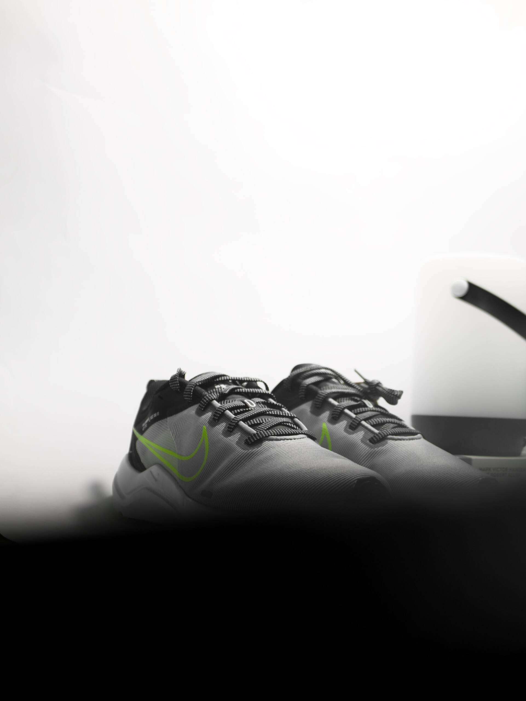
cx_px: 263
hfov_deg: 29.1
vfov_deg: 38.2
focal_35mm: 50
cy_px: 350
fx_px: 1012
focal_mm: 25
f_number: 1.7
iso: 100
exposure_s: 1/40
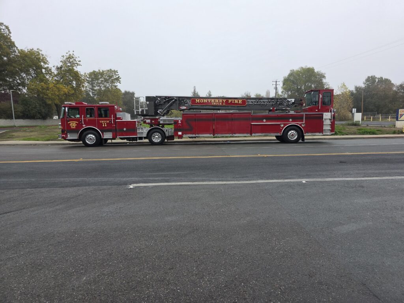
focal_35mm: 23
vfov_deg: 58.9
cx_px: 202
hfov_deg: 73.9
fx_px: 268
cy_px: 152
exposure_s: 1/180
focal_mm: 6.3
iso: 40
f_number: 1.7
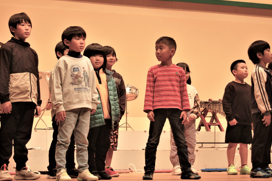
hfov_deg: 23.9
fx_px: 642
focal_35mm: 85
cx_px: 131
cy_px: 84
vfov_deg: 16.0
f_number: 5.6
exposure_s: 1/50
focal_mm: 50
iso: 400
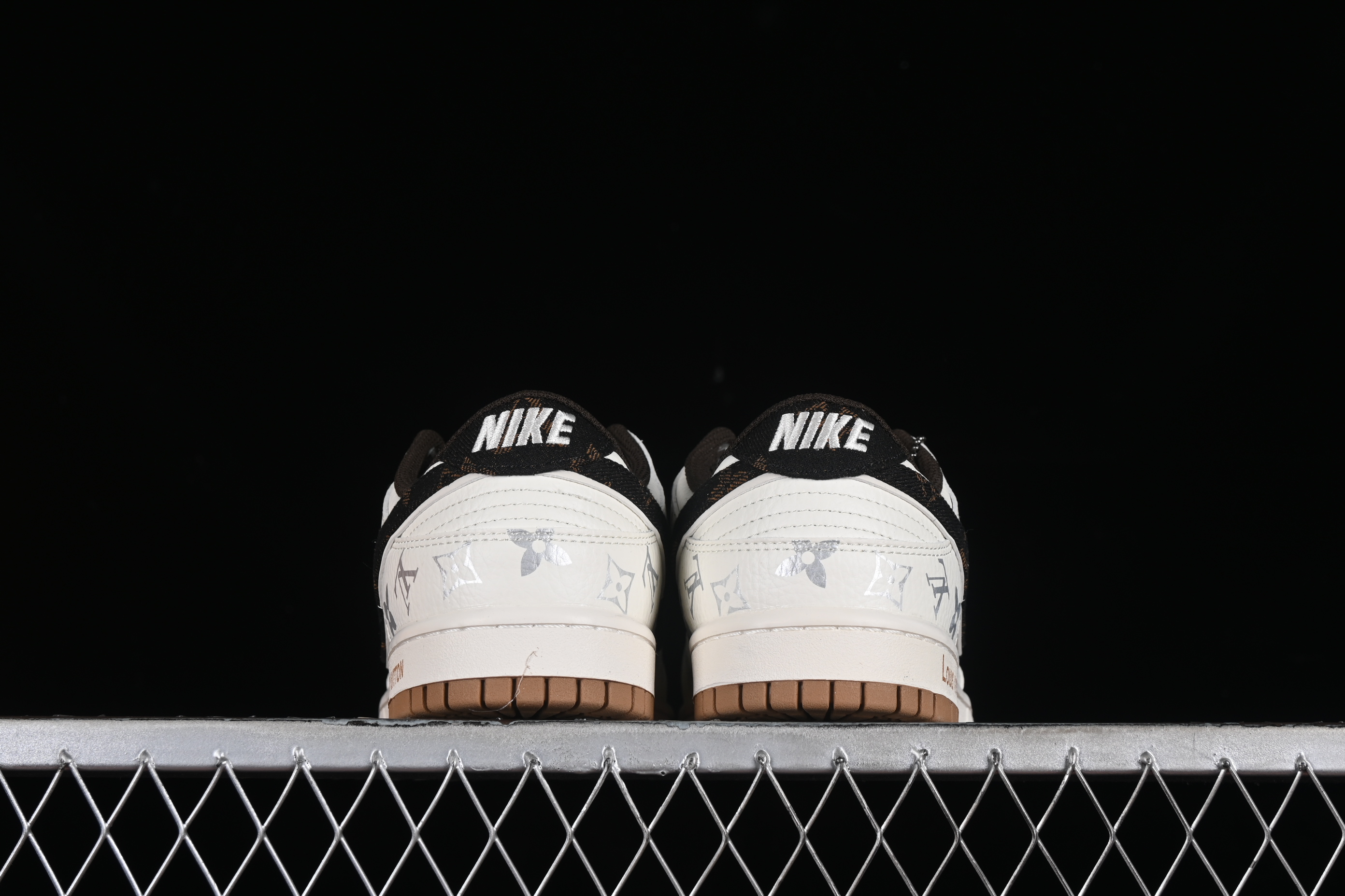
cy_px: 448
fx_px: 2802
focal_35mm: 75
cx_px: 672
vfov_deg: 18.2
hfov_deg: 27.0
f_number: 8
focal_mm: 50
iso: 160
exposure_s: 1/80
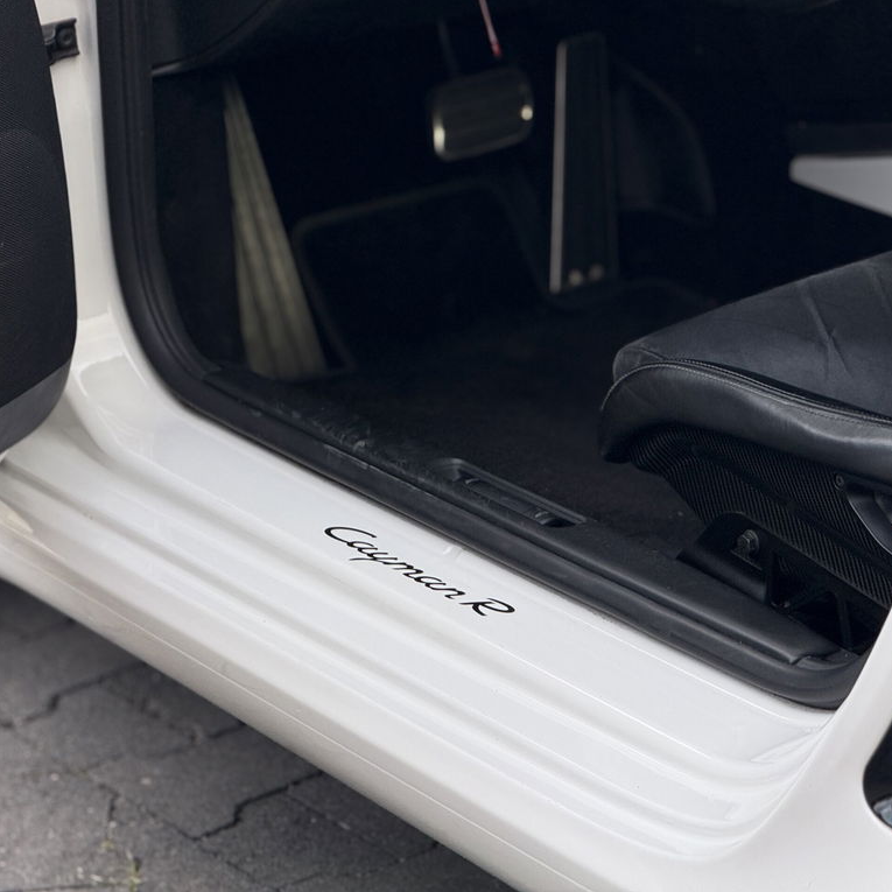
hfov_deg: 12.3
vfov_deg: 12.3
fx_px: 4140
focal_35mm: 142
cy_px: 445
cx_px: 499
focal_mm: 15.66
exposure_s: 1/100
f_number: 2.8
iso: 50
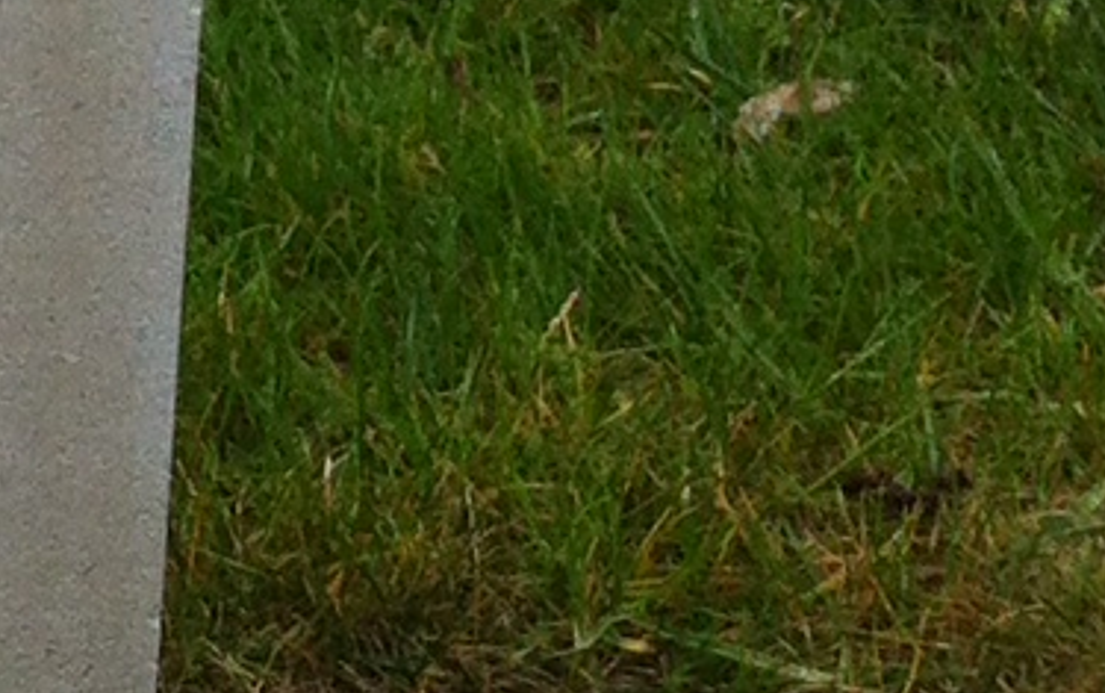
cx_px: -961
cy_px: -1059
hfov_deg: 9.7
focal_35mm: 203
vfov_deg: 6.2
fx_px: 6118
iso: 80
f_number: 2.8
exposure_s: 1/1207
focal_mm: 3.85
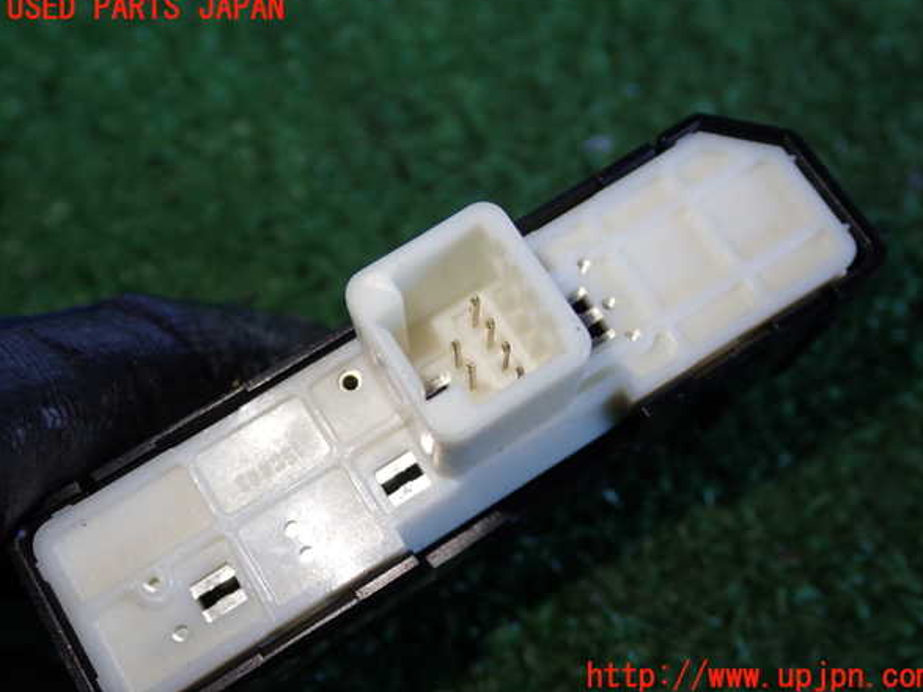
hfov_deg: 42.1
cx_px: 470
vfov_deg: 32.2
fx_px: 1200
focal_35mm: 45
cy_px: 343
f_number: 2.9
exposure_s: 1/80
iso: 160
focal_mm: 7.84
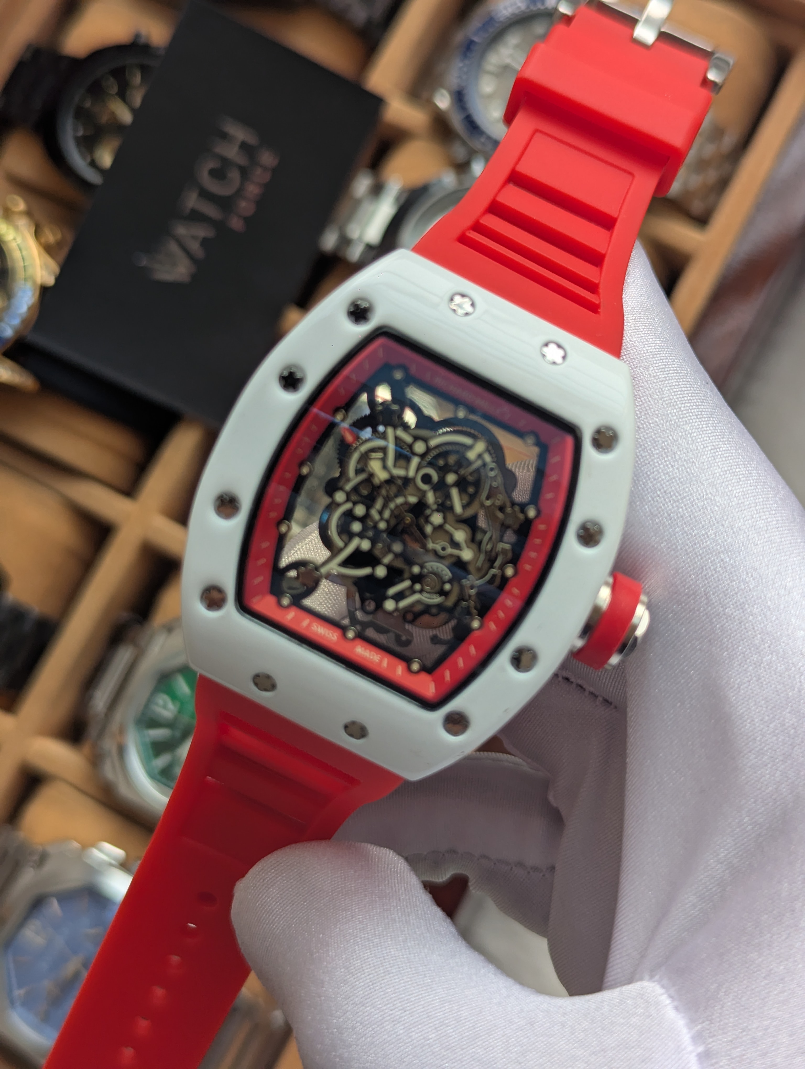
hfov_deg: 30.3
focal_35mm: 48
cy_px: 534
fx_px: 1485
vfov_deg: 39.6
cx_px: 402
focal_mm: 6.81
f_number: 1.85
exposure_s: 1/415
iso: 47
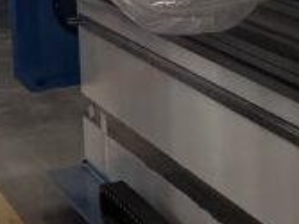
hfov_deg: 11.2
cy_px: -102
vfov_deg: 9.4
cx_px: 672
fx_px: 1321
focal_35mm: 153
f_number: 1.78
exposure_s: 1/212
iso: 200
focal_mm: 6.76
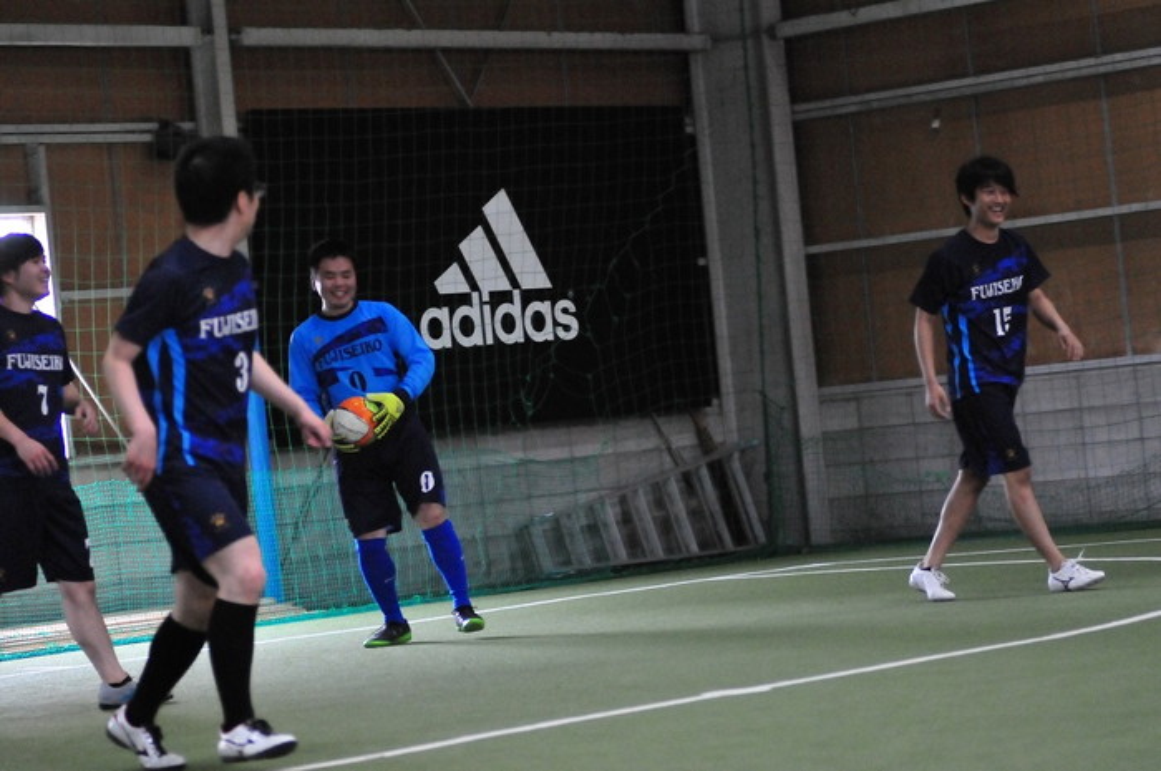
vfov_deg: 11.4
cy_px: 386
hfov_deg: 17.1
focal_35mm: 120
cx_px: 580
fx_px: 3865
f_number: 2.8
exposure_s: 1/500
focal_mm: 80
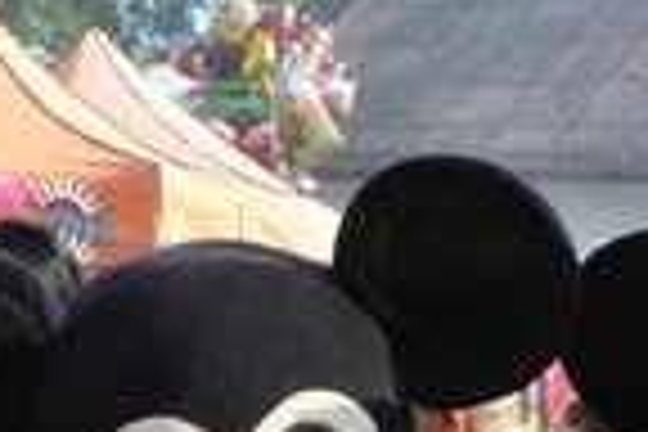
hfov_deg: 16.8
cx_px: 284
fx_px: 2196
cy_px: 855
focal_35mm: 122
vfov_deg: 10.4
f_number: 22
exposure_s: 1/125
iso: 640
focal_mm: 18
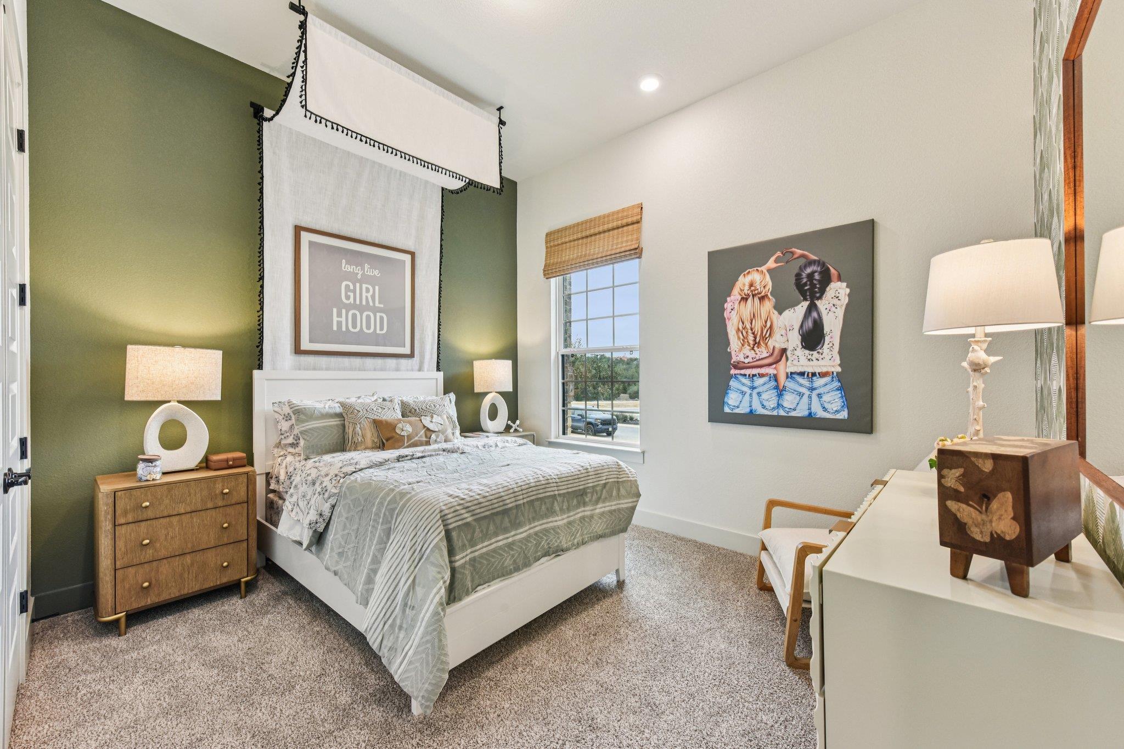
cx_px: 562
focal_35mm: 14
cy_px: 374
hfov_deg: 104.3
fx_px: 437
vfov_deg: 81.2
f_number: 8
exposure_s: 1/50
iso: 800
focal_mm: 14
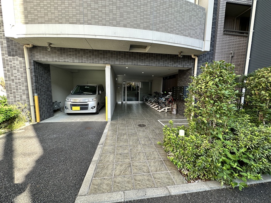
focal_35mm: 14
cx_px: 136
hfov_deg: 102.1
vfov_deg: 85.7
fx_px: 110
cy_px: 102
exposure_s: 1/107
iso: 40
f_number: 2.2
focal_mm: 2.22
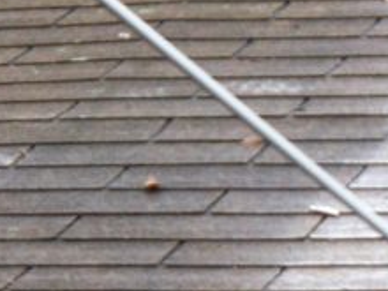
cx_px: 854
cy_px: 584
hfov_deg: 3.1
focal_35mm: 639
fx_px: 7162
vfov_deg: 2.3
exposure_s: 1/125
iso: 160
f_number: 4.4
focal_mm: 28.83
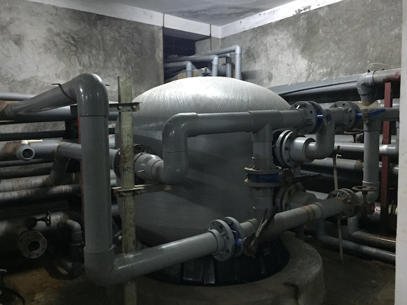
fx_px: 341
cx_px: 204
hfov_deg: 61.7
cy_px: 152
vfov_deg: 48.2
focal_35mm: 29
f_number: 2.2
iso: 400
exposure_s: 1/17
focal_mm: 4.15
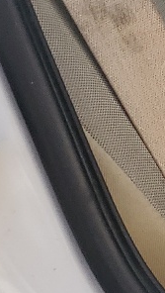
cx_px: 643
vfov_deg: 13.9
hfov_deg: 6.5
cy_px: 43
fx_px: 1187
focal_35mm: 153
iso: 50
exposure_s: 1/556
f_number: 1.5
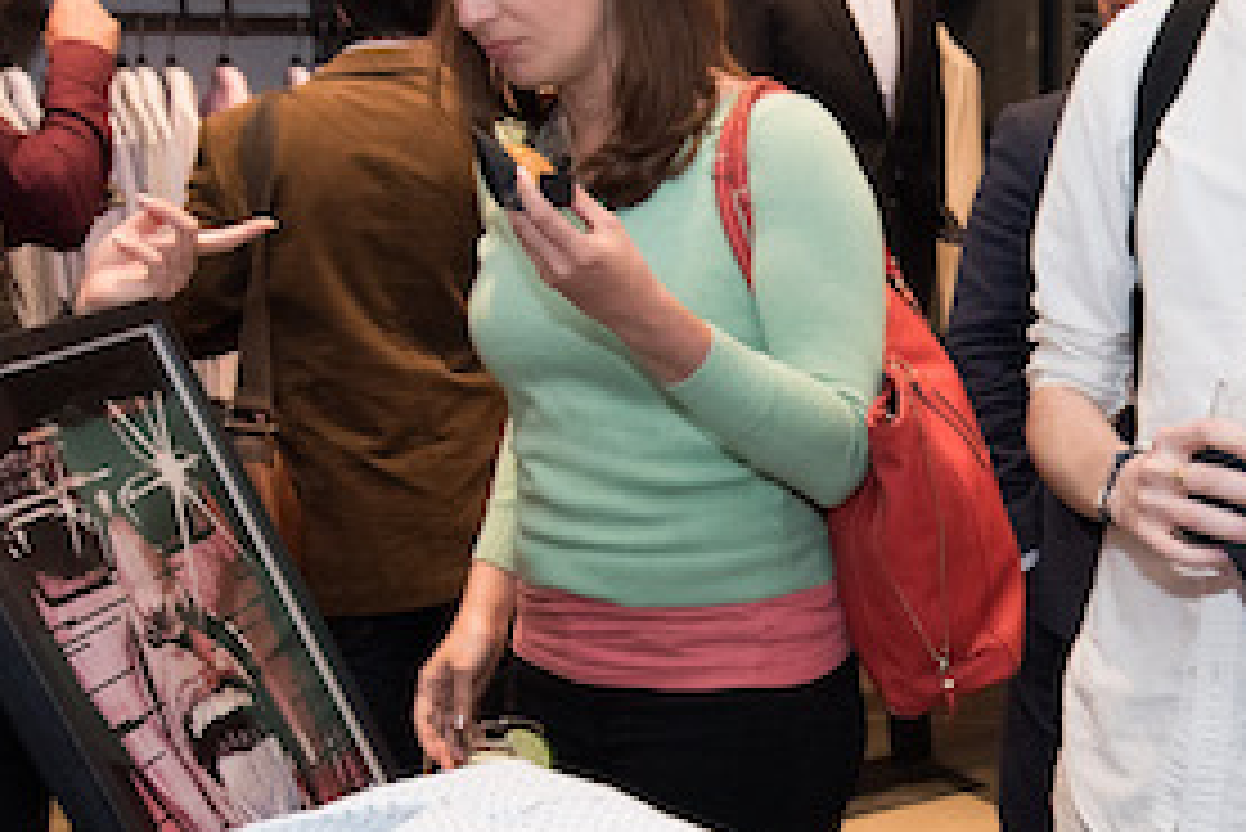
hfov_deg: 37.9
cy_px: 625
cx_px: 783
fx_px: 1801
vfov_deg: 25.7
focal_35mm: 52
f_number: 3.5
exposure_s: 1/160
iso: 1250
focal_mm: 16
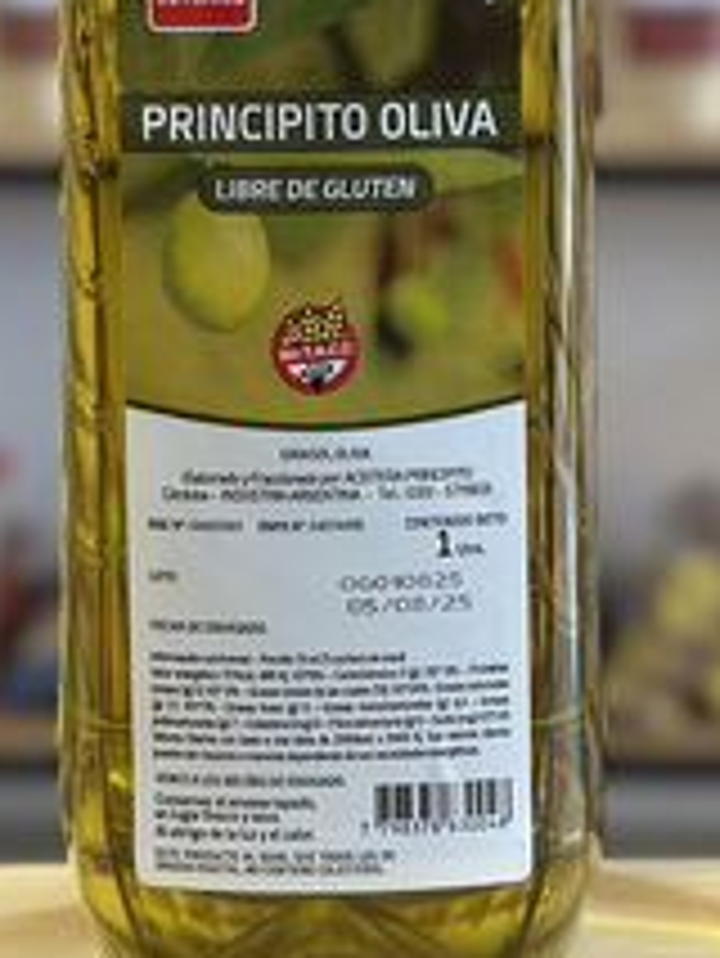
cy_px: 47
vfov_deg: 16.1
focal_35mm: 120
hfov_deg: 12.4
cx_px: 342
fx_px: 3325
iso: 200
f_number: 1.78
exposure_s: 1/60
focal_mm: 6.86
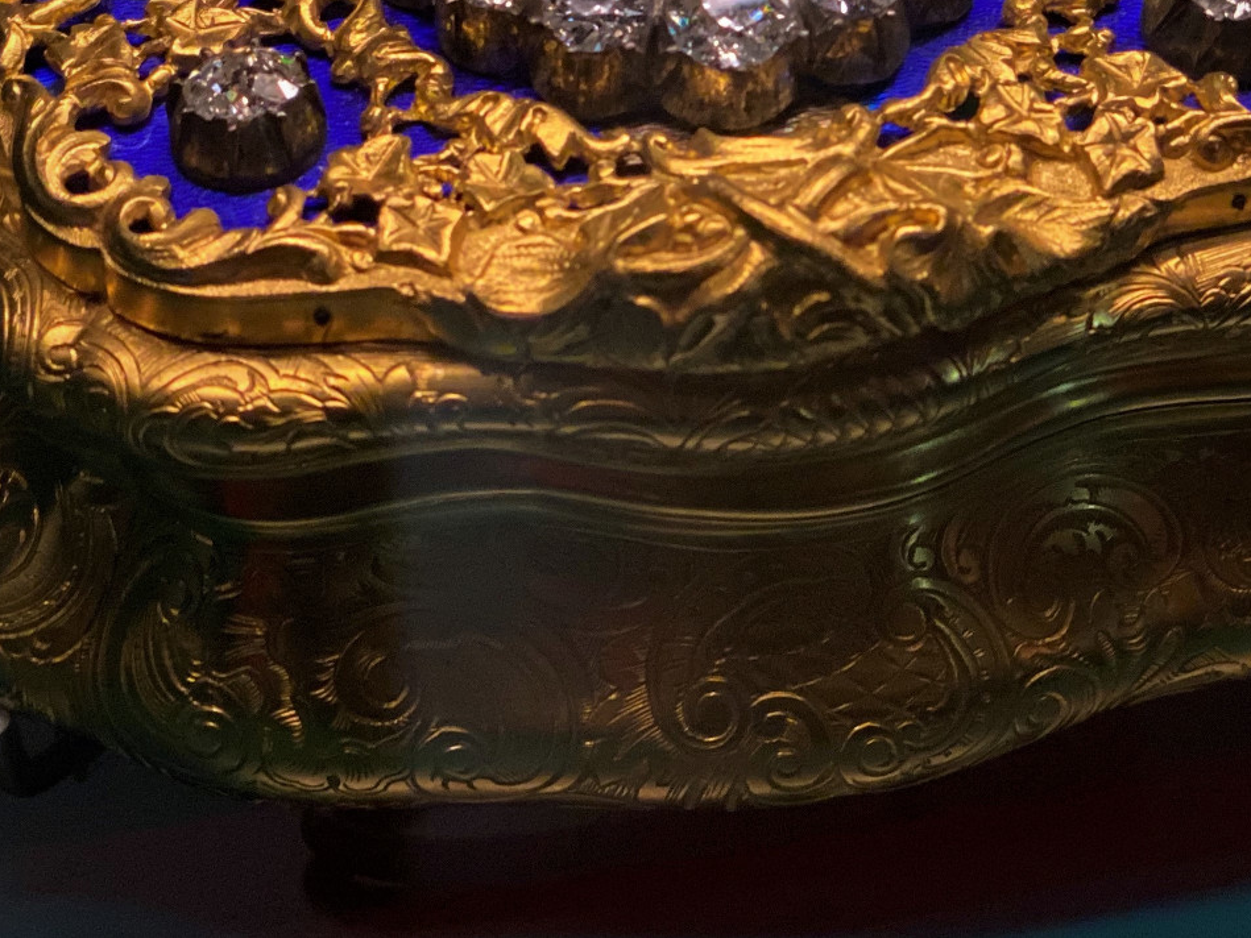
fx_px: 2928
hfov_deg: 24.1
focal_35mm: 81
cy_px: 209
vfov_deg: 18.1
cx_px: 699
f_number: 2
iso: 400
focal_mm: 6
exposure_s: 1/40
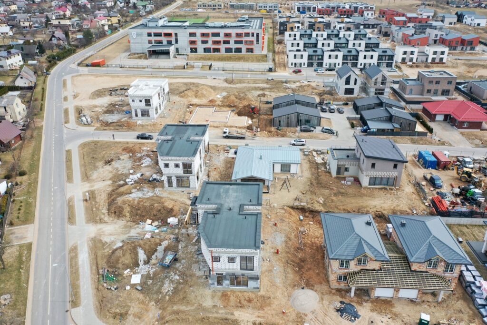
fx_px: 379
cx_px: 244
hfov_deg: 65.5
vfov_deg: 46.4
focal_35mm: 28
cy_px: 162
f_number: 2.8
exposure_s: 1/1000
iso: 100
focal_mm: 10.26
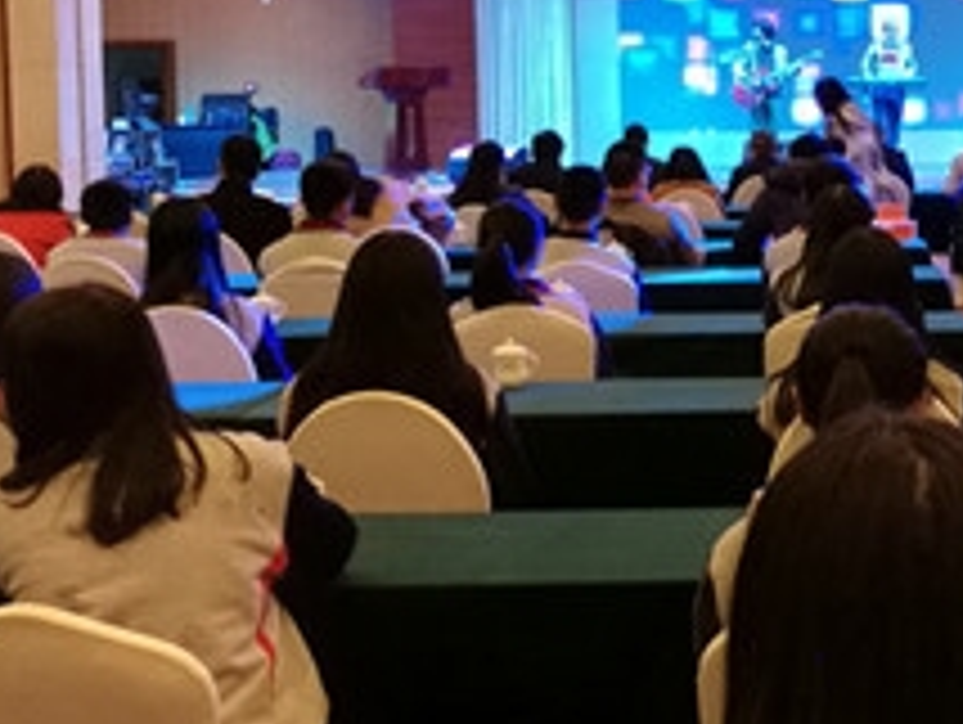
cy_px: 200
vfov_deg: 23.1
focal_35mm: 63
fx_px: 1755
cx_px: 842
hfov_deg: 29.6
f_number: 2.2
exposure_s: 1/33.3
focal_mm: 4.5
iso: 400
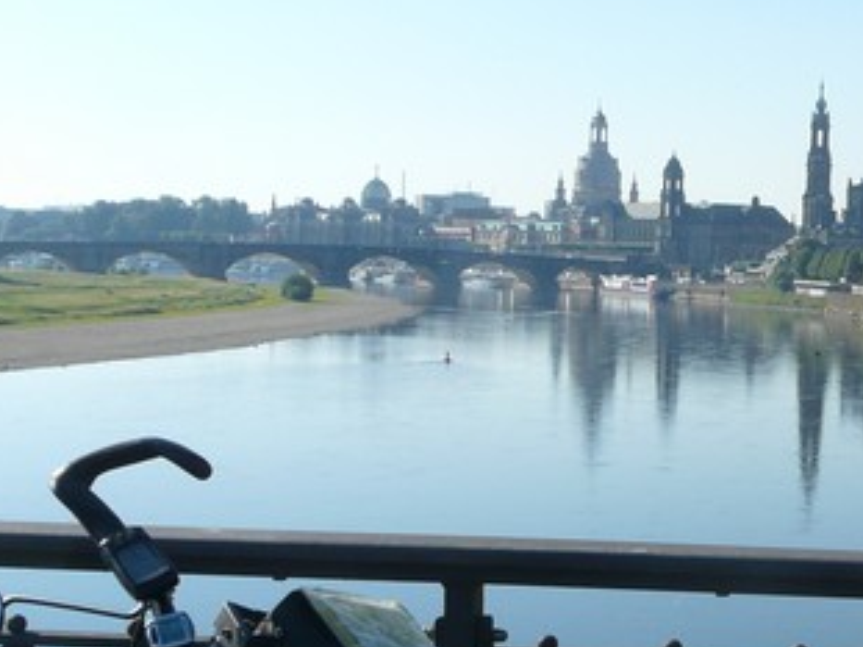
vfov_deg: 17.3
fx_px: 2118
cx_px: 913
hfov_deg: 22.0
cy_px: 433
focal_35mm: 85
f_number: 5.6
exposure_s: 1/400
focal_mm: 5.4
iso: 100
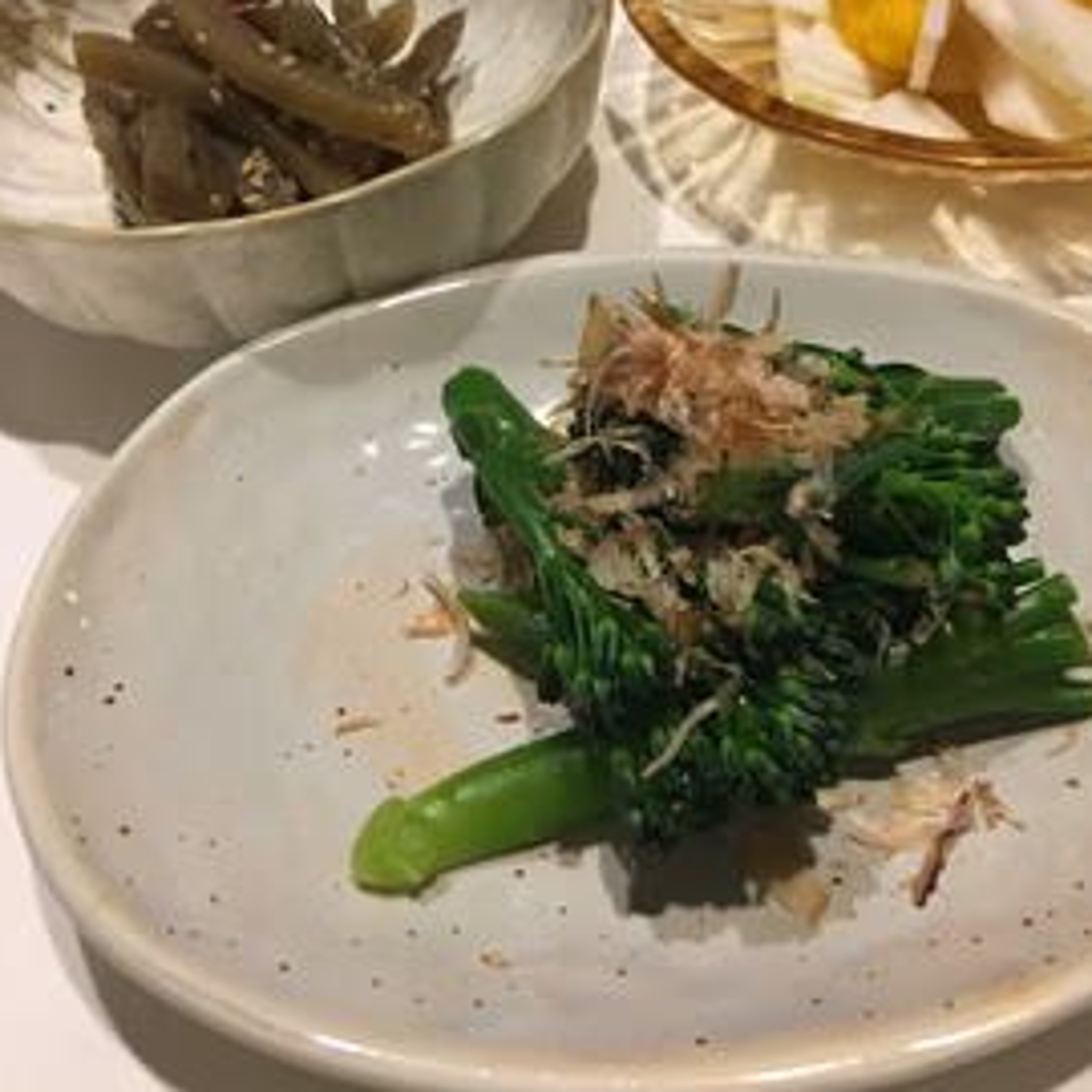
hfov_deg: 43.8
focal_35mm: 38
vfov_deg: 42.9
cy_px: 320
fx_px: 1356
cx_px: 590
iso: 80
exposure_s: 1/17
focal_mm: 4.15
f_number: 2.2
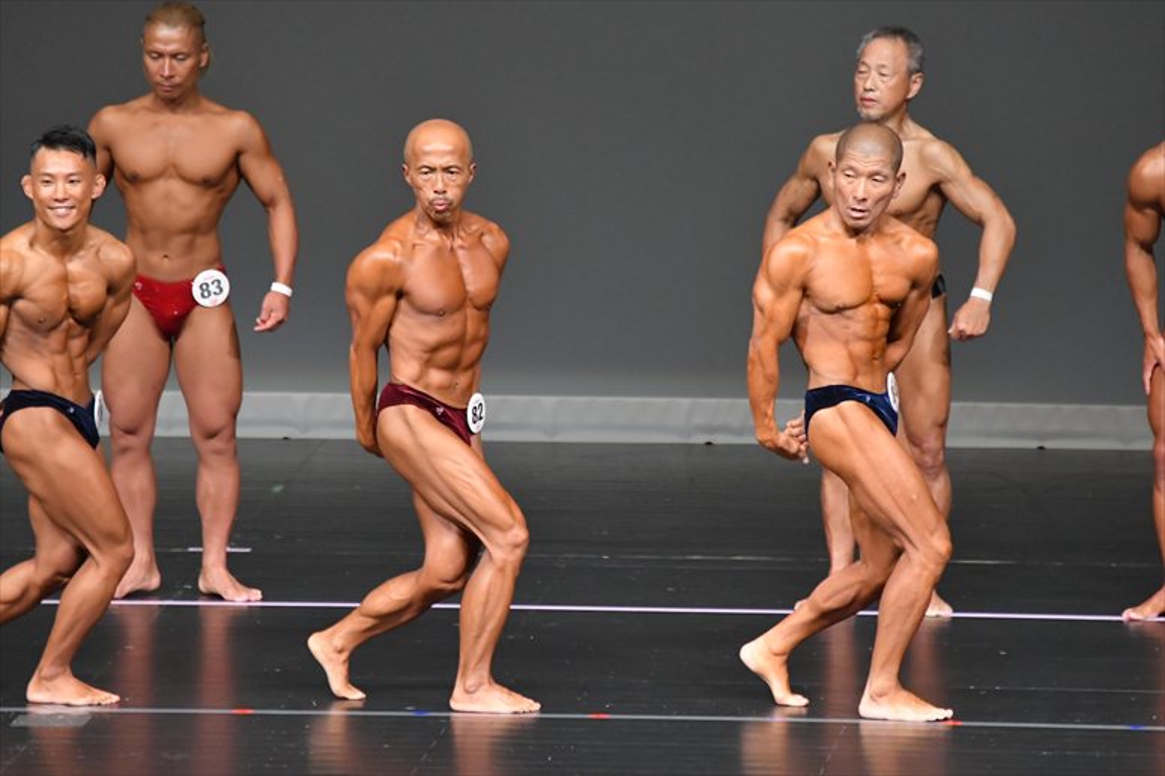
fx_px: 12130
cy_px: 388
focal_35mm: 375
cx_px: 582
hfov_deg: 5.5
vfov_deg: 3.7
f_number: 5.6
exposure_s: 1/400
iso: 5000
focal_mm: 250
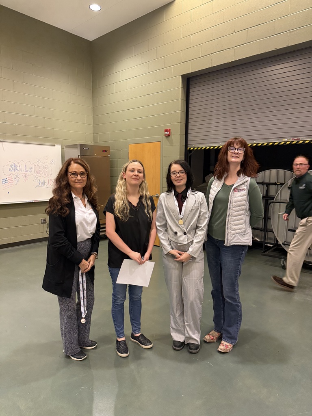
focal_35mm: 24
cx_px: 156
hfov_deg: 56.8
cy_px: 208
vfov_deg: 71.6
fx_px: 288
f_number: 1.78
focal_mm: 6.76
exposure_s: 1/60
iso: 500
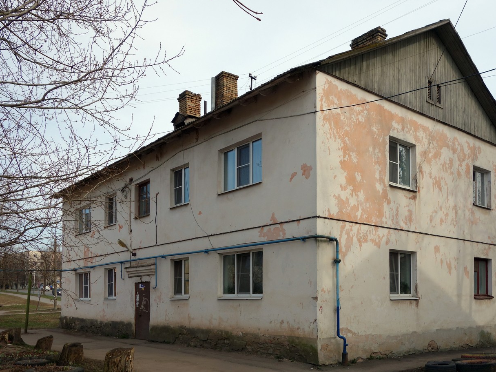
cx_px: 283
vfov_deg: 45.4
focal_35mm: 31
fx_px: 444
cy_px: 182
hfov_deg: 58.1
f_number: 5.6
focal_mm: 10.4
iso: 125
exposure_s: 1/400
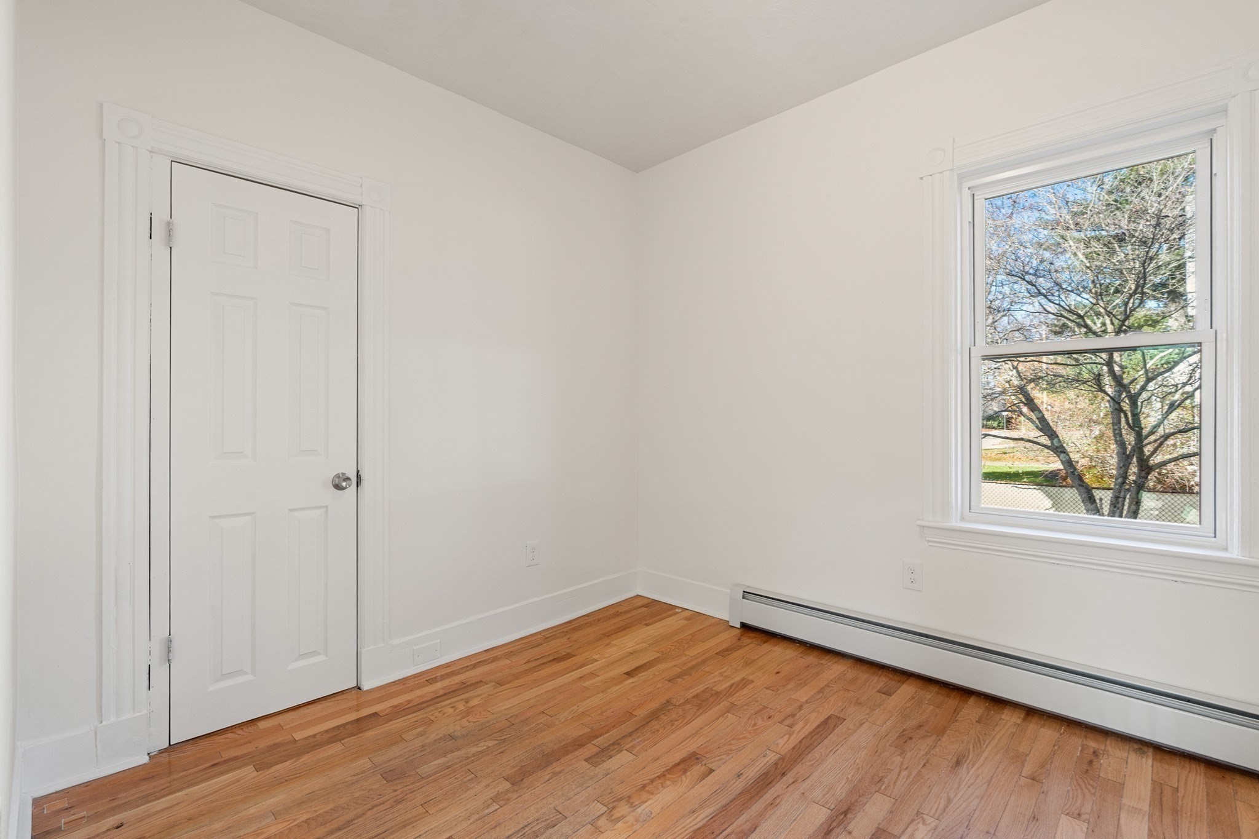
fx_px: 559
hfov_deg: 96.7
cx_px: 630
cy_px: 420
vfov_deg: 73.7
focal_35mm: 16
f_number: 9
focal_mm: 16
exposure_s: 1/6
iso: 250
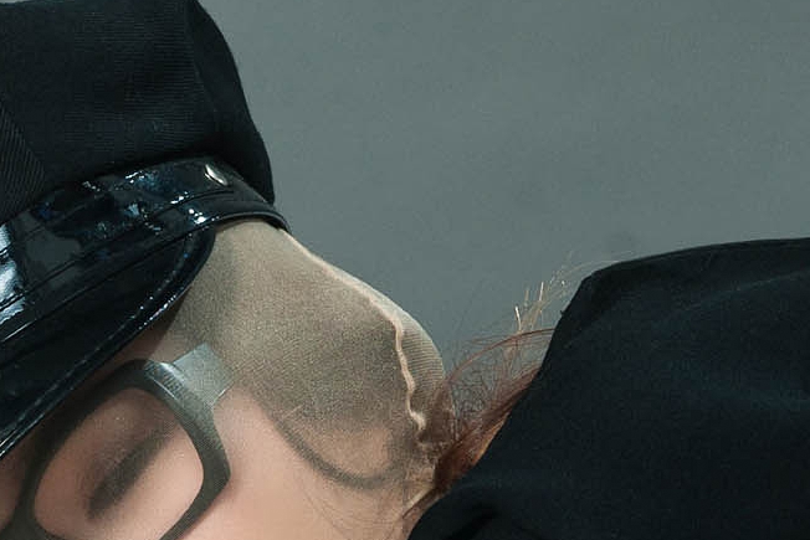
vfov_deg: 6.6
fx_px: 4658
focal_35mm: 207
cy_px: 459
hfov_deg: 9.8
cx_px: 1004
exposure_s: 1/125
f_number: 9
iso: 320
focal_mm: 45
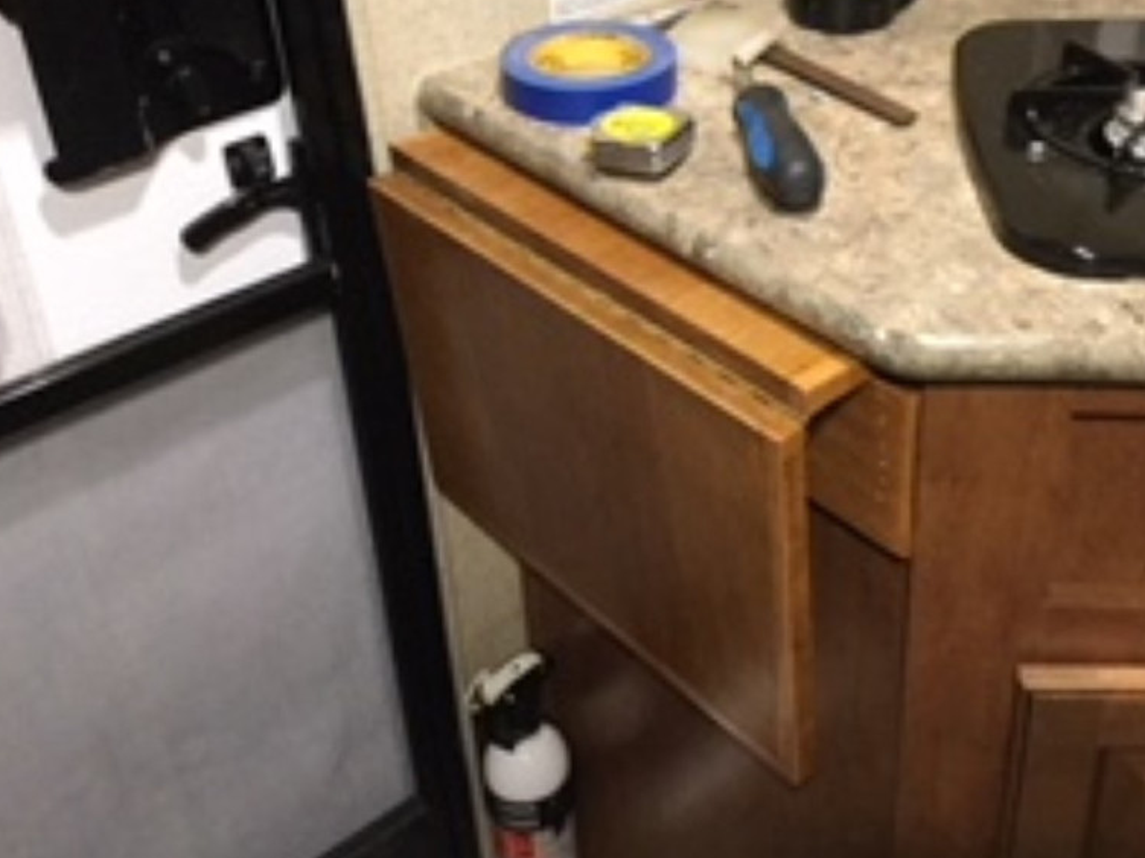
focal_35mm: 44
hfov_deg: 42.5
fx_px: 1455
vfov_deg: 32.5
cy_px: 260
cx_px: 735
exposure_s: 1/15
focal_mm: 3.3
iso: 400
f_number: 2.4
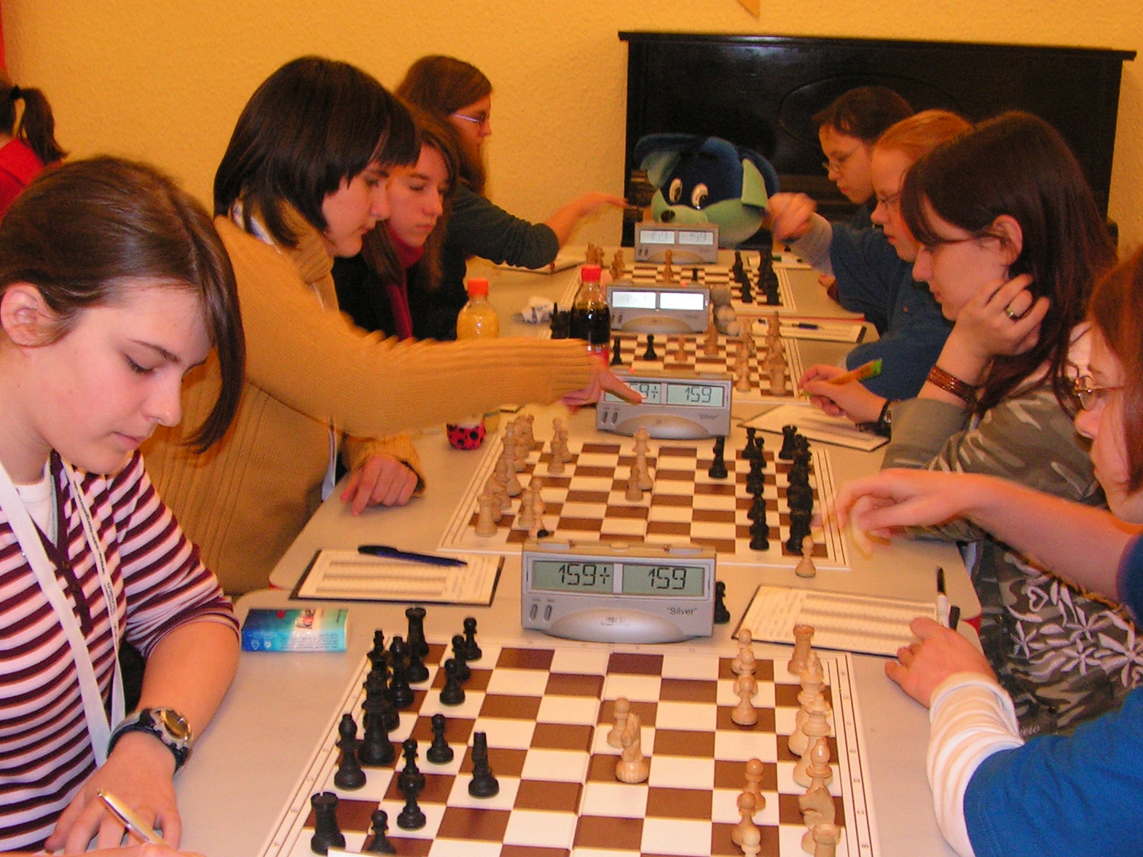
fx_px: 1552
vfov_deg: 30.7
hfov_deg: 40.4
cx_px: 552
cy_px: 542
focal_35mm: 47
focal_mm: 6
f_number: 3.2
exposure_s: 1/40
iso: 200
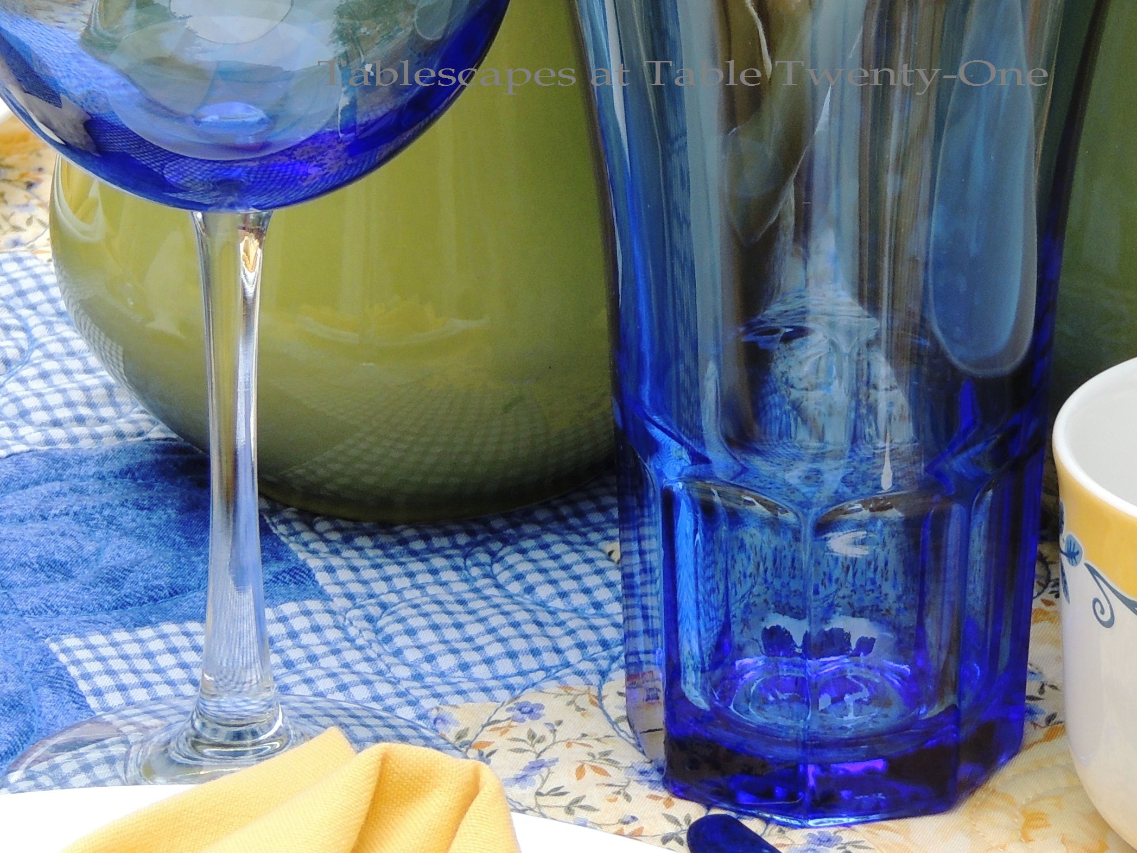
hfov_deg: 8.6
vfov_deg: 6.4
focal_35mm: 231
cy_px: 59
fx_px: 7587
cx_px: 652
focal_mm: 18.7
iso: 100
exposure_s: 1/160
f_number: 4.2
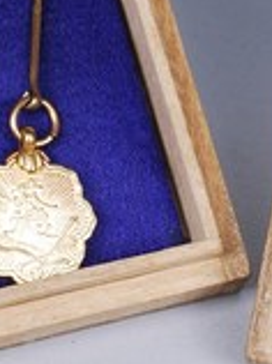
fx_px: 3687
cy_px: 90
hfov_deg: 4.2
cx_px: 233
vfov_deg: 5.7
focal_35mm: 351
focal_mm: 60
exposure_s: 1/125
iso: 100
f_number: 11
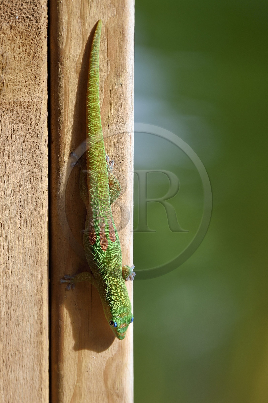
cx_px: 134
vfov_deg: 10.3
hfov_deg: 6.9
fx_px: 2233
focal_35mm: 200
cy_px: 202
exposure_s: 1/200
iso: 200
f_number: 6.3
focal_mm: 200
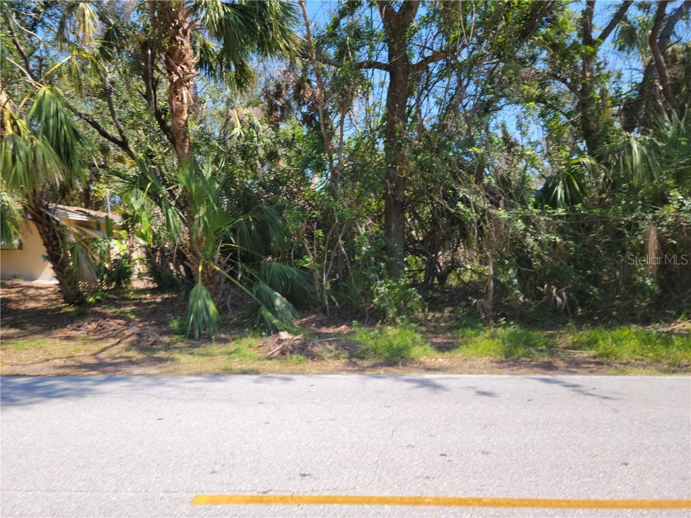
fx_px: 559
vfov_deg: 49.7
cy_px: 259
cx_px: 346
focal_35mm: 28
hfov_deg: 63.4
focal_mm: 5.9
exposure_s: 1/425
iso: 25
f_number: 2
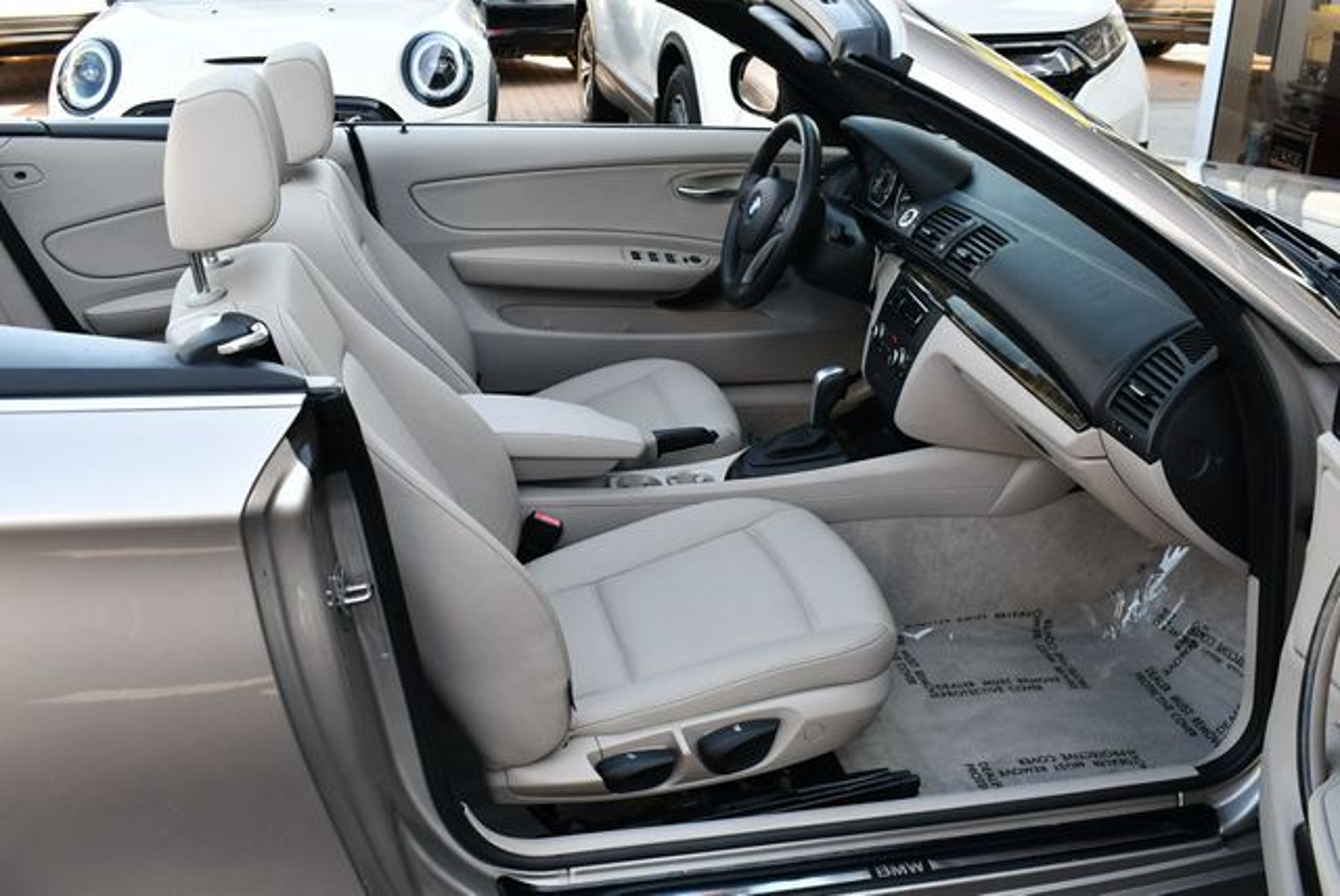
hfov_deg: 53.1
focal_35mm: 36
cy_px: 448
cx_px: 670
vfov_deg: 36.9
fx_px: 1341
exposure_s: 1/250
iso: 400
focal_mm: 18
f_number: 4.5
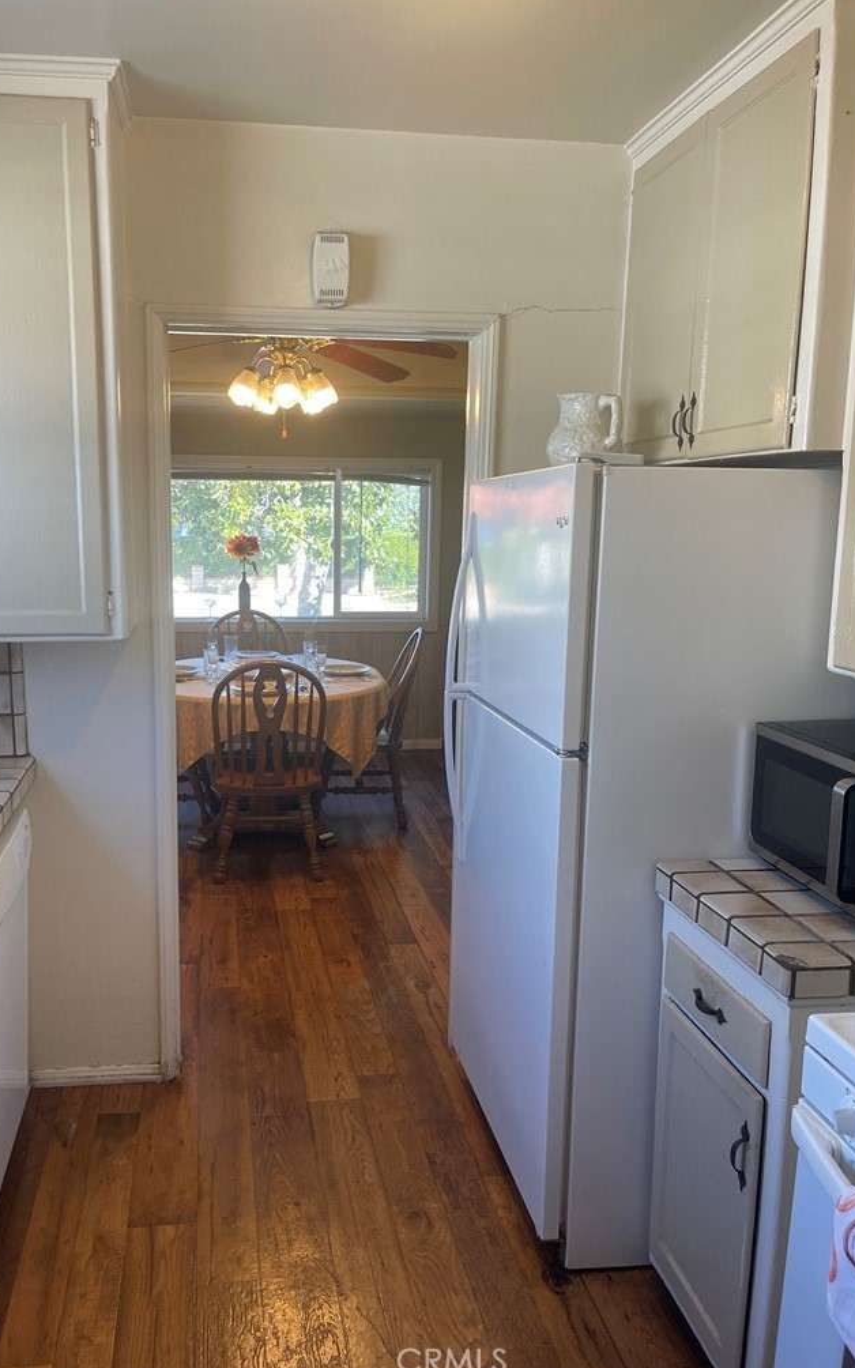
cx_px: 350
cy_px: 683
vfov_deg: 68.4
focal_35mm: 27
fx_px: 1007
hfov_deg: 45.8
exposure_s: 1/120
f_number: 1.6
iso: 64
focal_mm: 5.1
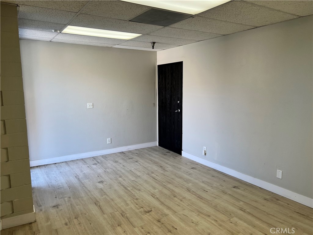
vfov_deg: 53.1
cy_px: 118
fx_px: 235
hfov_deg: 67.3
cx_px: 156
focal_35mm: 26
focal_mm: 5.7
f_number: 1.5
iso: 64
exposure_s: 1/120
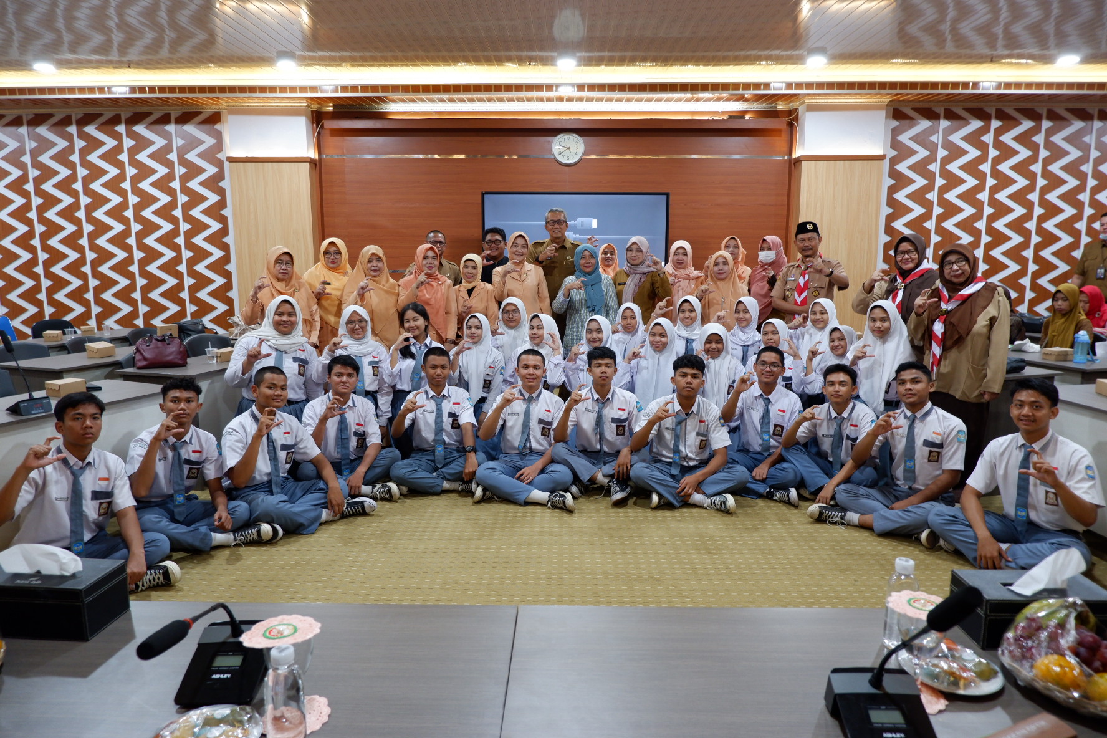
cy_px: 369
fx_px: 707
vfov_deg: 55.1
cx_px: 554
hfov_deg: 76.1
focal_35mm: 23
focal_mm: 15.2
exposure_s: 1/25
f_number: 3.5
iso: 640
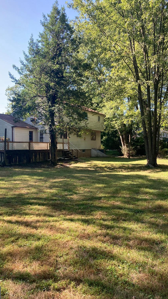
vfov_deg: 62.6
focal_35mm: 31
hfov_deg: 37.6
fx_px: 245
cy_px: 151
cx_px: 65
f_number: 1.8
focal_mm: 3.99
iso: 20
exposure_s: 1/350
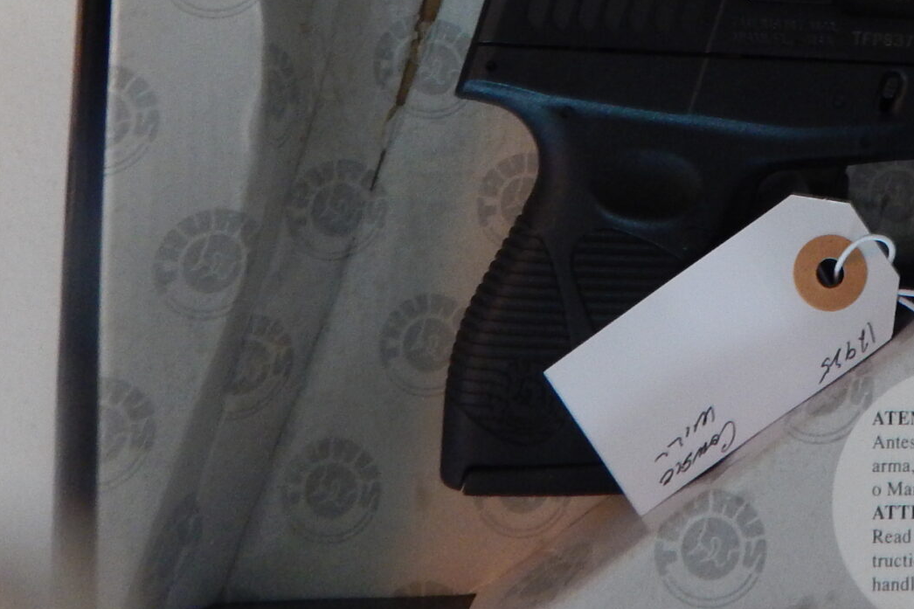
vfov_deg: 22.1
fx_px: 1421
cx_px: 822
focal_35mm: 56
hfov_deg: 33.7
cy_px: -142
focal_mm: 4
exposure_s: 1/30
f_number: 3
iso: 280
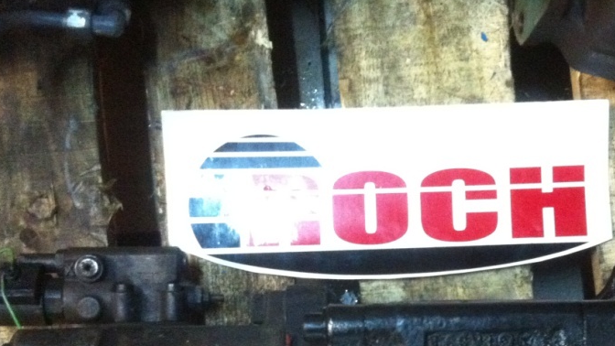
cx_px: 393
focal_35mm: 58
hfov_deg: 35.8
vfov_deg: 20.3
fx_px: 946
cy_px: 315
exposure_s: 1/17
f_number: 2.8
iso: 1000
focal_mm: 3.85
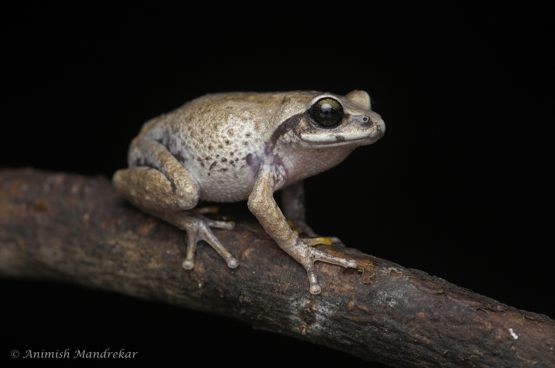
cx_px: 278
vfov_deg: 8.7
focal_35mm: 158
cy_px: 184
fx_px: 2425
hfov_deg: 13.1
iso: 320
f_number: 14
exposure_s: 1/250
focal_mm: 105
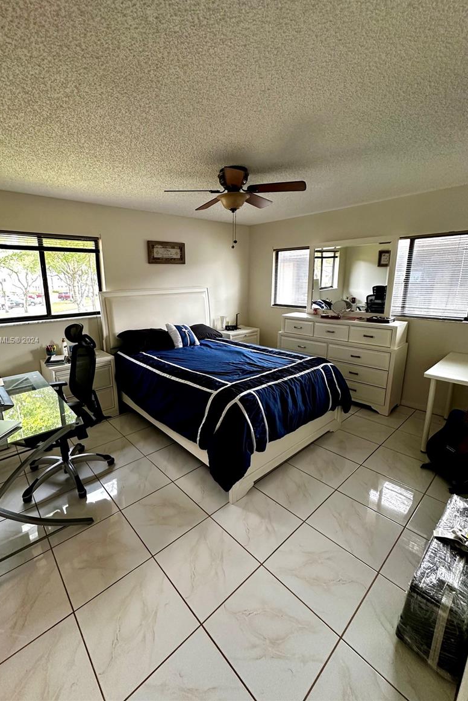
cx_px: 199
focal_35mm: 15
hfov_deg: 76.9
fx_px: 292
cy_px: 341
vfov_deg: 100.4
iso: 250
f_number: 2.2
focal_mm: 2.22
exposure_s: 1/120
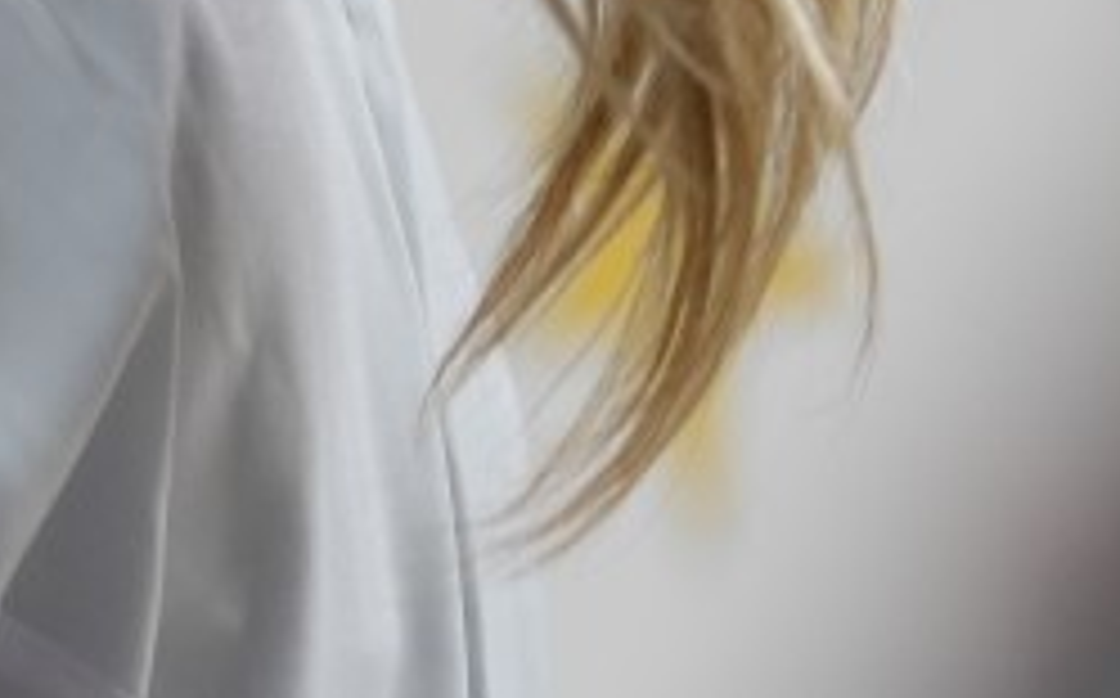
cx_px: -580
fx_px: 20458
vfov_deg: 2.0
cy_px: -302
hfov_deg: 3.1
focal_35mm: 671
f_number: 2.8
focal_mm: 101
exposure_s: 1/200
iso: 1000
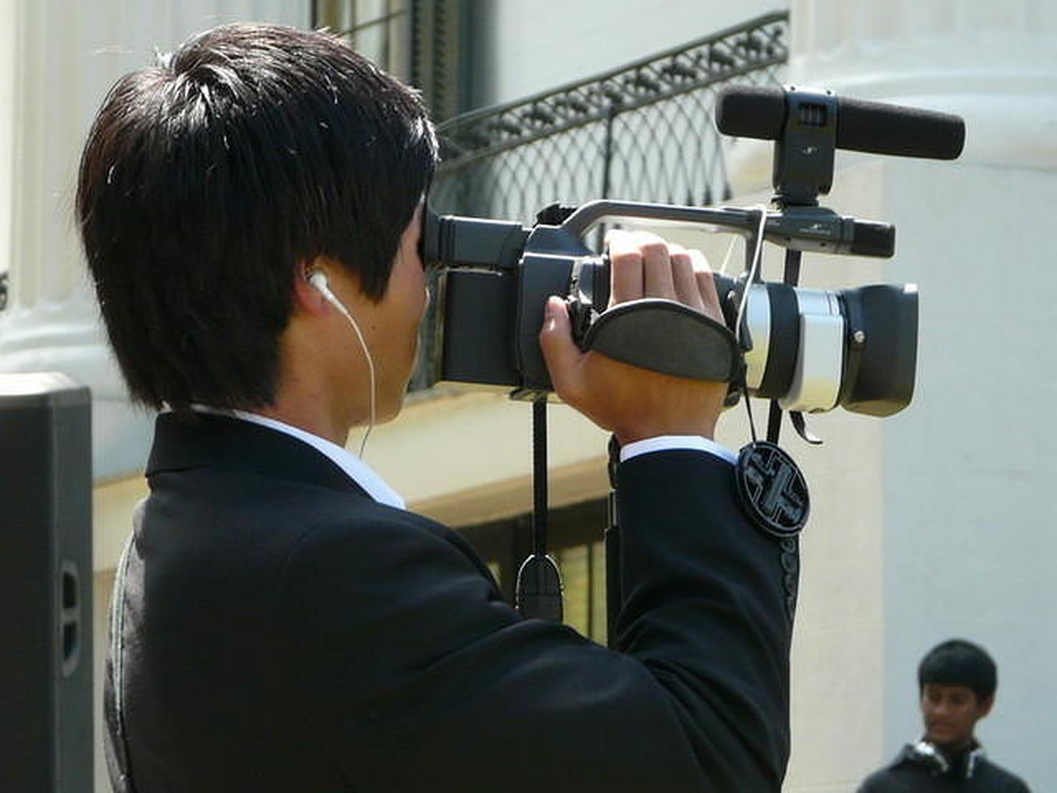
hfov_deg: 9.7
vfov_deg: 7.2
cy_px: 396
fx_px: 6260
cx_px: 528
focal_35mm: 205
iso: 160
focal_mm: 26.4
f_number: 4
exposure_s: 1/250
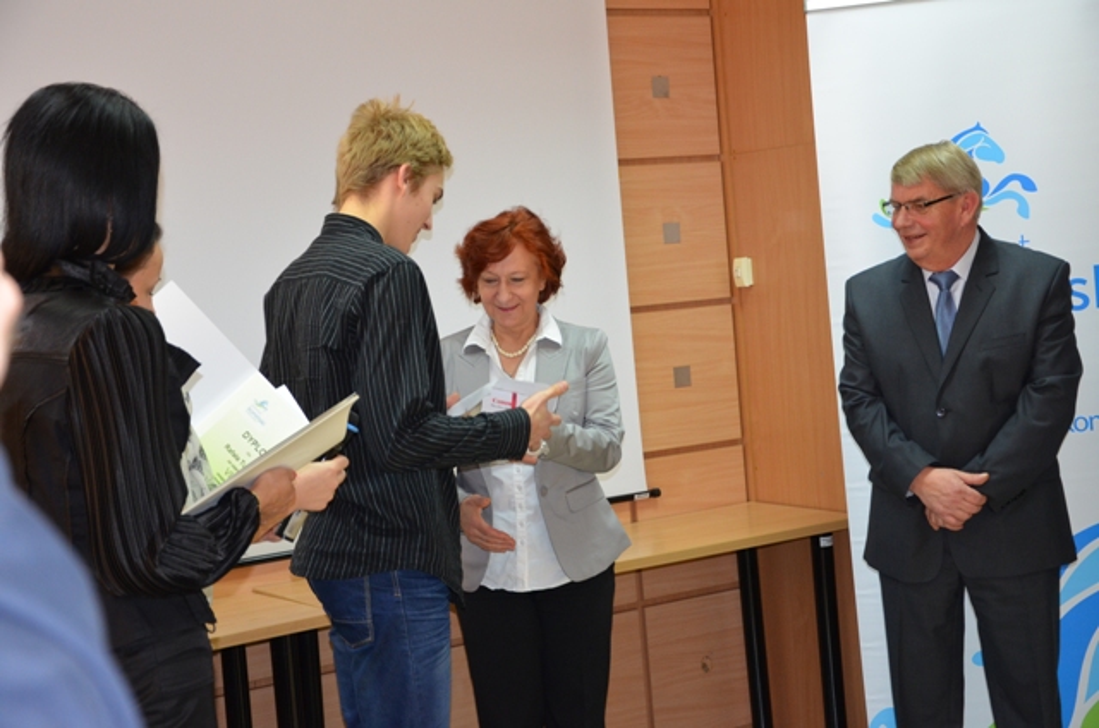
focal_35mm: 60
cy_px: 364
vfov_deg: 22.5
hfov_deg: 33.5
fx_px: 1828
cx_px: 550
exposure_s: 1/60
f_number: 4.5
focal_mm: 40
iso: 1000
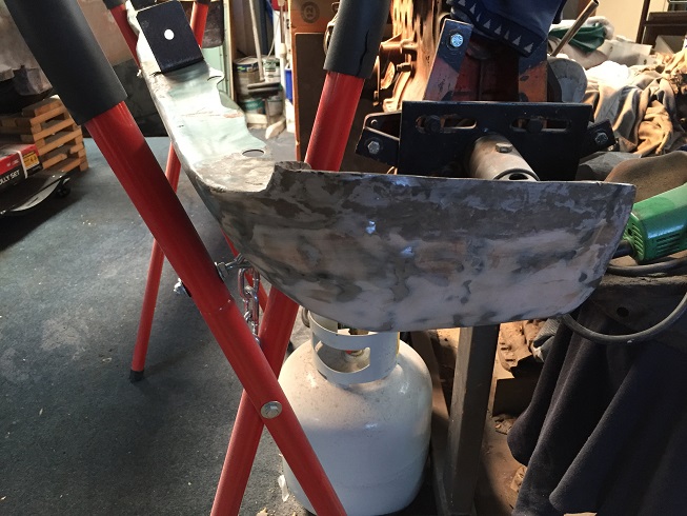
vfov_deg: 48.2
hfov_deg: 61.7
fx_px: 576
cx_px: 344
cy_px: 258
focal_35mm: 29
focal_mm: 4.15
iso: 200
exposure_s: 1/33
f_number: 2.2
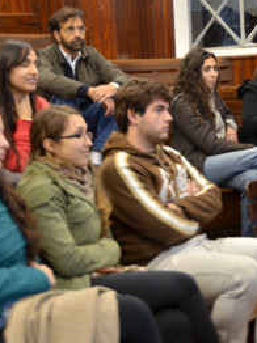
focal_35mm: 77
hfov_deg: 18.9
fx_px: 763
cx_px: 203
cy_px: 130
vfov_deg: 25.3
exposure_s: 1/10
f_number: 4
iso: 400
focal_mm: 28
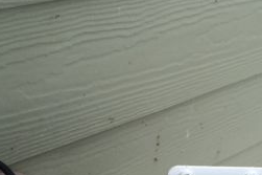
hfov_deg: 25.4
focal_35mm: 77
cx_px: 245
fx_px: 560
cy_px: 232
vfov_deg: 16.6
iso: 32
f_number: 2.2
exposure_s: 1/373
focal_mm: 4.15
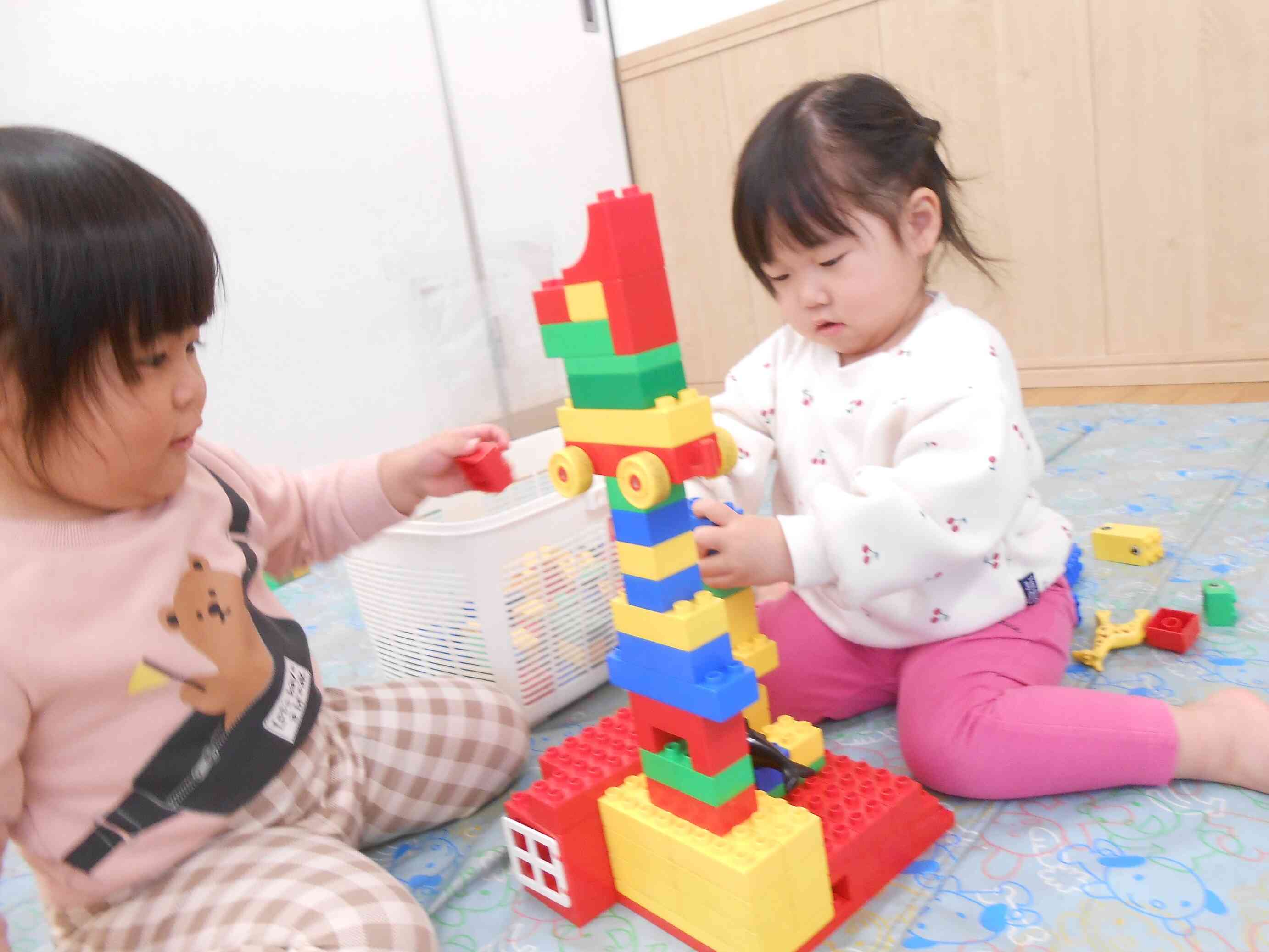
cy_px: 476
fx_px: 953
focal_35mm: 26
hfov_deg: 67.3
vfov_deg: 53.1
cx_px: 634
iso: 250
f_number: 3.5
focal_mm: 4.6
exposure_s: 1/30
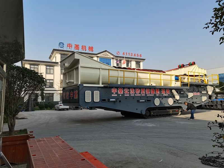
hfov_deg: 67.3
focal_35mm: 26
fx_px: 168
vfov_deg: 53.1
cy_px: 84
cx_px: 112
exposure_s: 1/1151
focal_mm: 5.58
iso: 50
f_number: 1.8
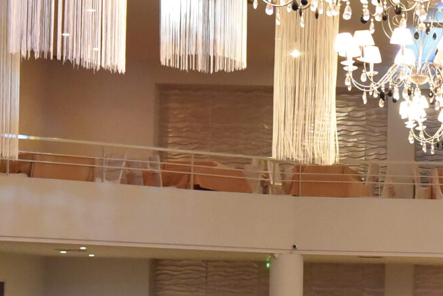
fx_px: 1674
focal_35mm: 136
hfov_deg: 14.0
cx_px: 691
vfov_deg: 10.0
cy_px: 322
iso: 6400
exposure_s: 1/100
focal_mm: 35
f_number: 5
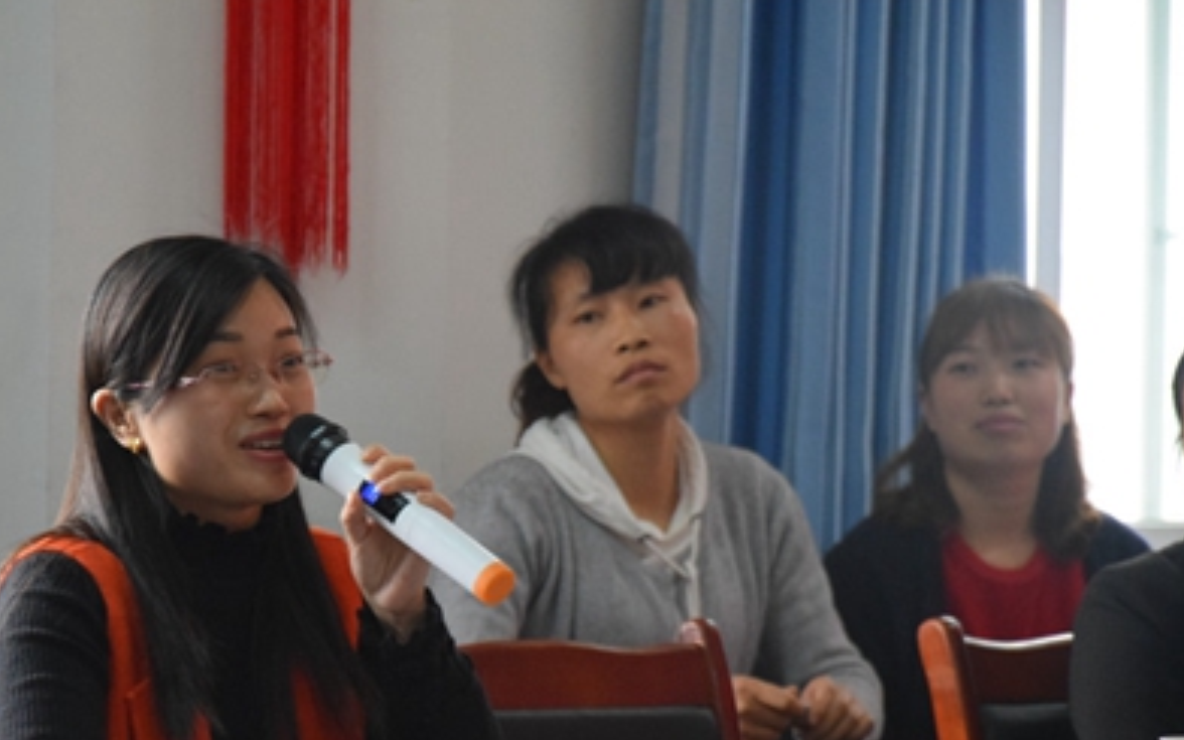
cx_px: 459
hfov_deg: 10.2
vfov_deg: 6.4
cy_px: 488
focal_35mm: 205
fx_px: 6604
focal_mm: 105
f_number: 5.6
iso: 3200
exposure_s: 1/160
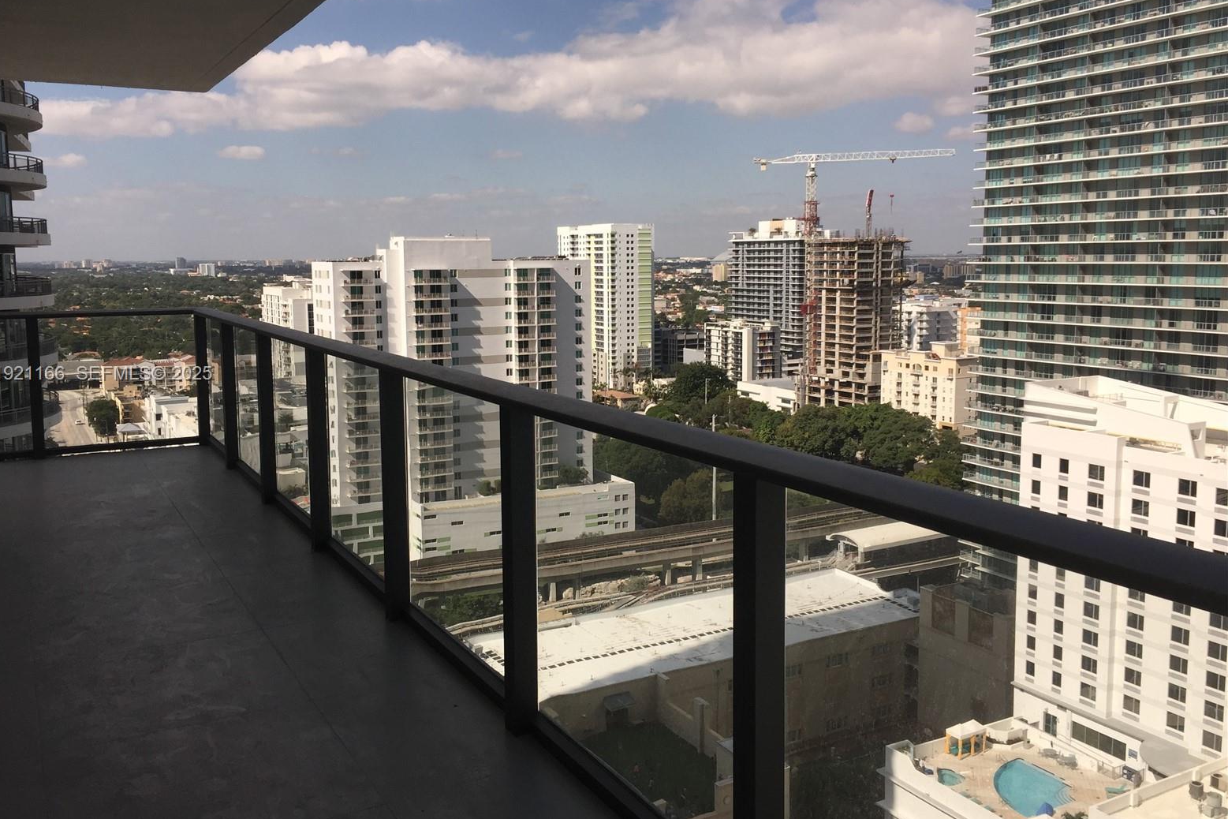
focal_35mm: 31
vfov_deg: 42.3
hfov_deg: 60.3
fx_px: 1057
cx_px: 598
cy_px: 375
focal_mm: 4.15
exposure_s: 1/3300
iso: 32
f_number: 2.2
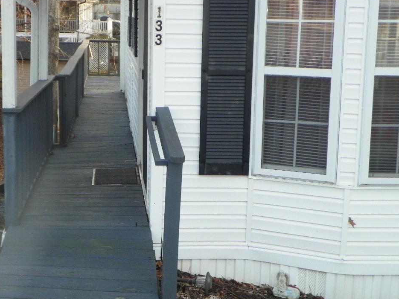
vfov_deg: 23.3
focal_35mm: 63
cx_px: 135
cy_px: 158
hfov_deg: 30.5
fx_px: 726
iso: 100
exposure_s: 1/160
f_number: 3.2
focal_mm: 8.2
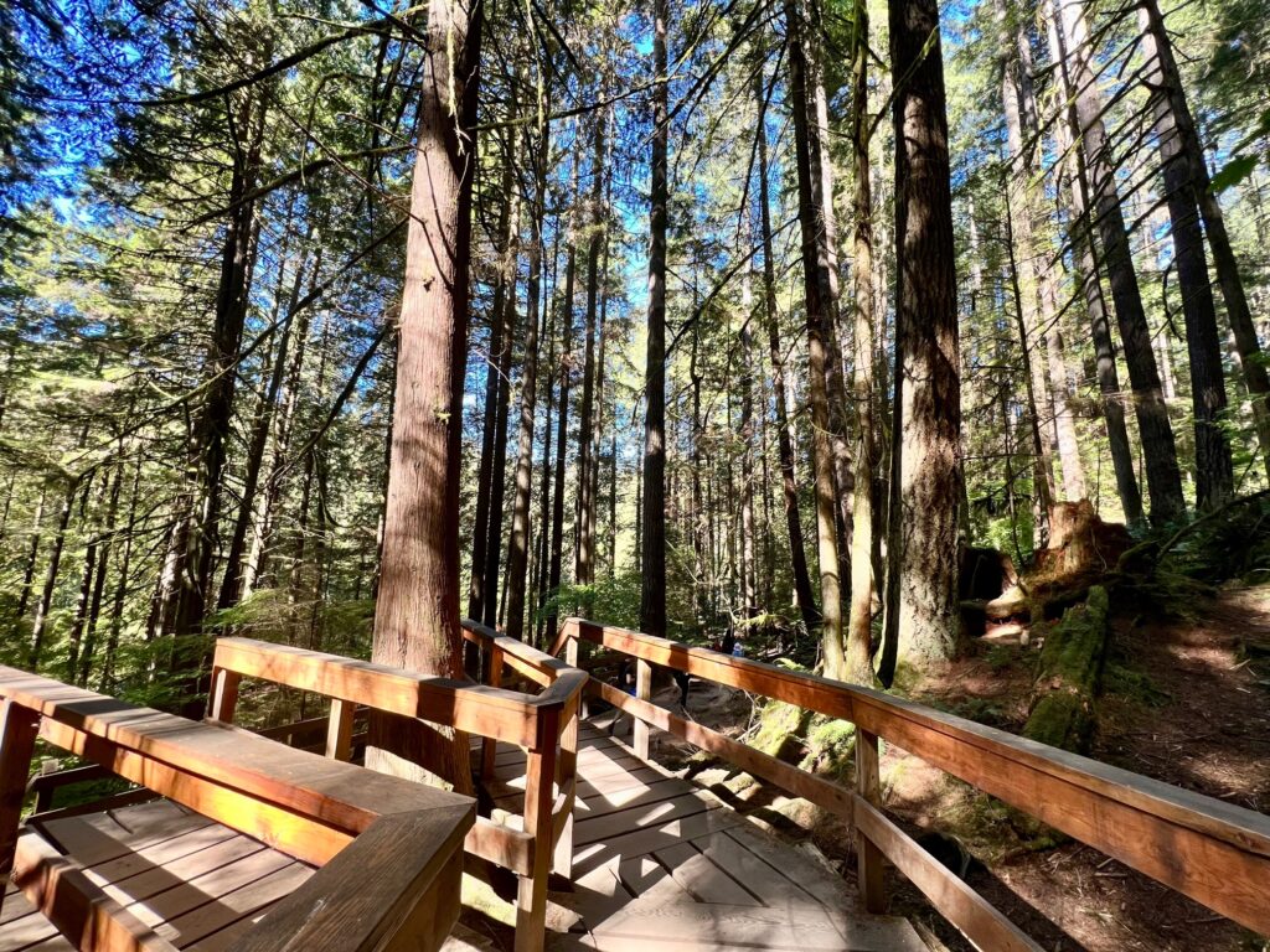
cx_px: 635
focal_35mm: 13
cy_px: 476
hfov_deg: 106.2
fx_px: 477
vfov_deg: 89.9
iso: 64
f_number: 1.8
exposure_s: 1/99
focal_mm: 1.57
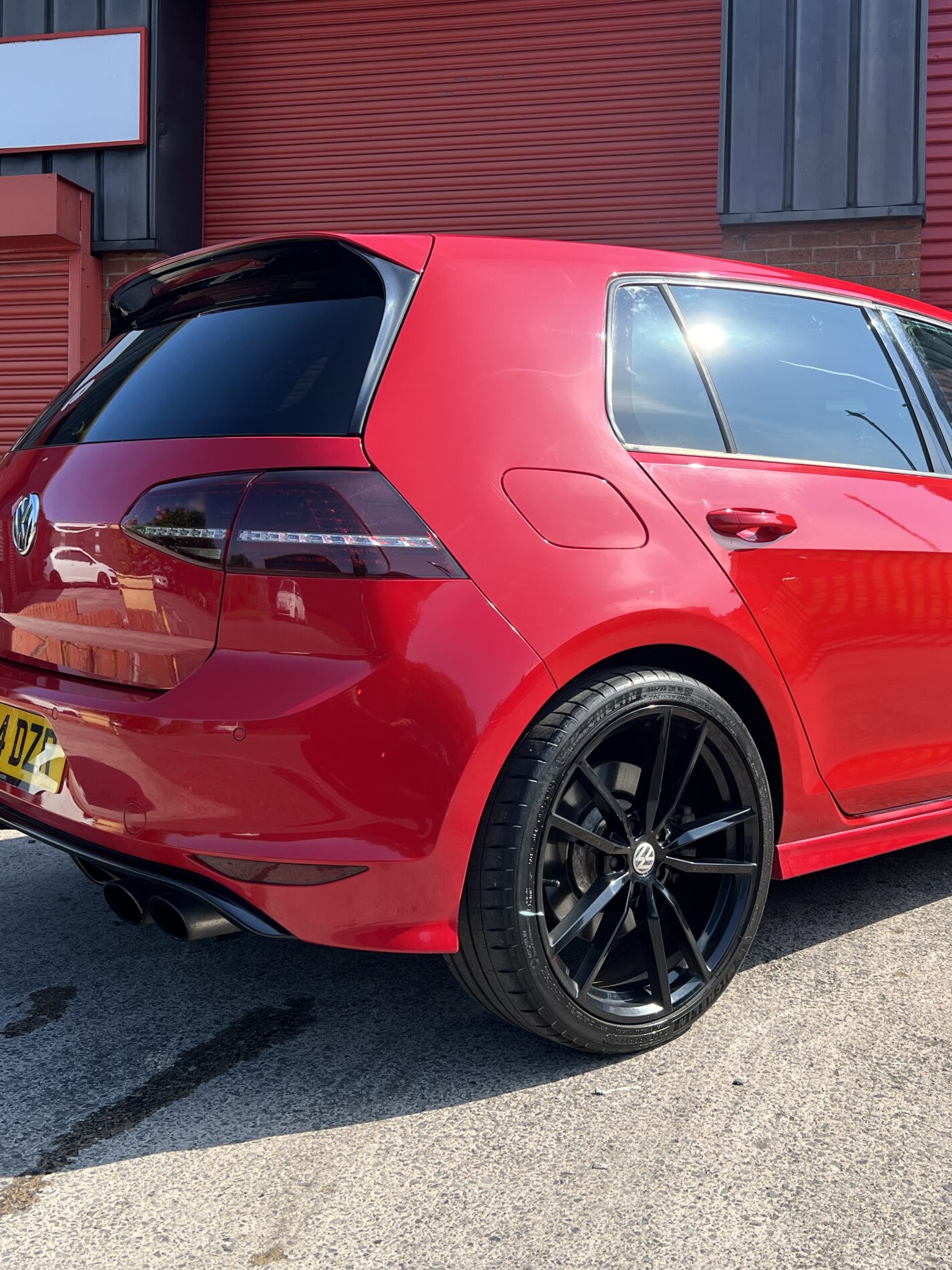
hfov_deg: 40.3
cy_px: 634
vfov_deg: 52.6
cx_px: 615
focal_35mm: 35
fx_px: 1284
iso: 50
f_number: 1.5
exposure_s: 1/1698
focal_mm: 5.7
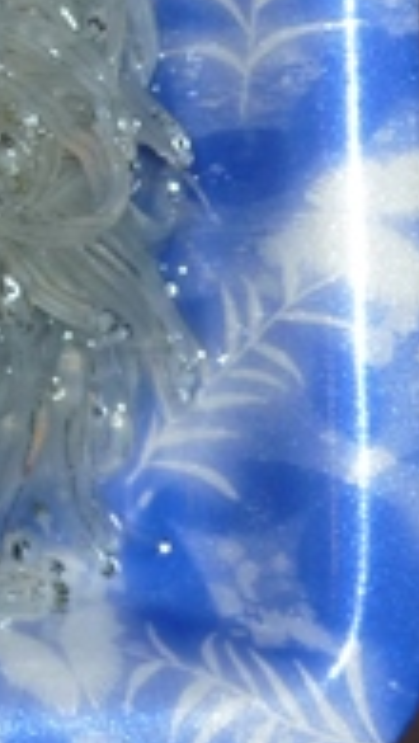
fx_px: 2680
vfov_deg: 15.6
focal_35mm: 136
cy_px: 126
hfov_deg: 8.2
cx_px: -583
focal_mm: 6.8
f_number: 3.5
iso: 100
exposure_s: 1/30
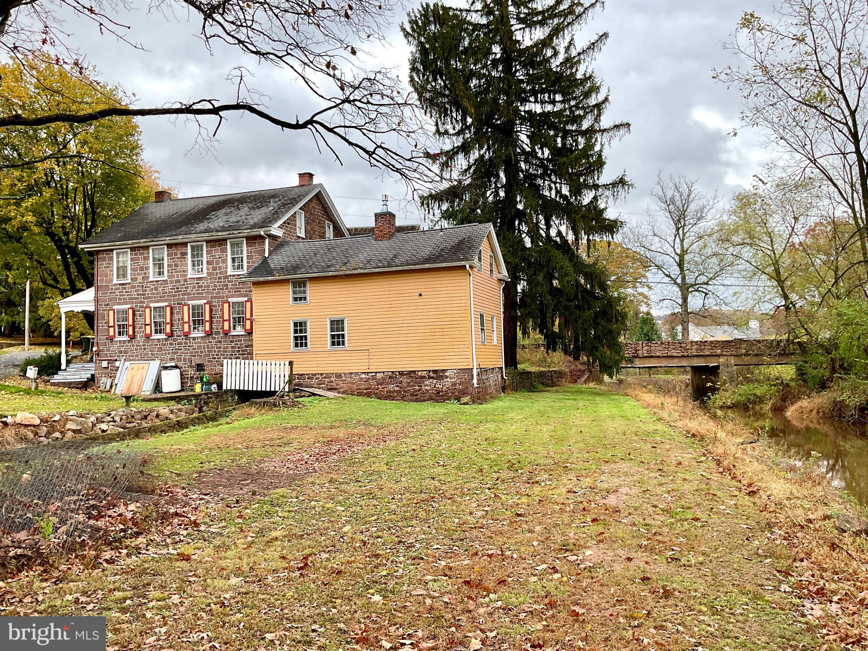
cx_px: 434
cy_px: 326
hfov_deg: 61.7
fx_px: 727
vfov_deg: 48.2
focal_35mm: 29
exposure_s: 1/534
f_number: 1.8
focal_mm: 3
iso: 16
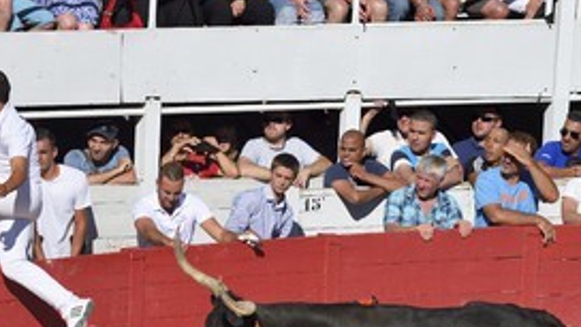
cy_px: 212
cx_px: 211
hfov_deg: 6.7
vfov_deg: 3.7
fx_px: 4991
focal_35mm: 324
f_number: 8
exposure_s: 1/800
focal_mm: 200
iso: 200
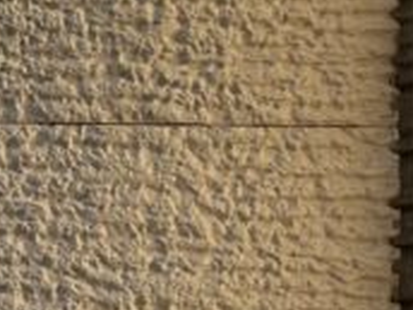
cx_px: -768
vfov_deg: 7.6
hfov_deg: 8.7
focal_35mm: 194
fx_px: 2315
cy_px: 360
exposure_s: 1/673
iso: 50
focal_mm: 4.2
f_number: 1.6
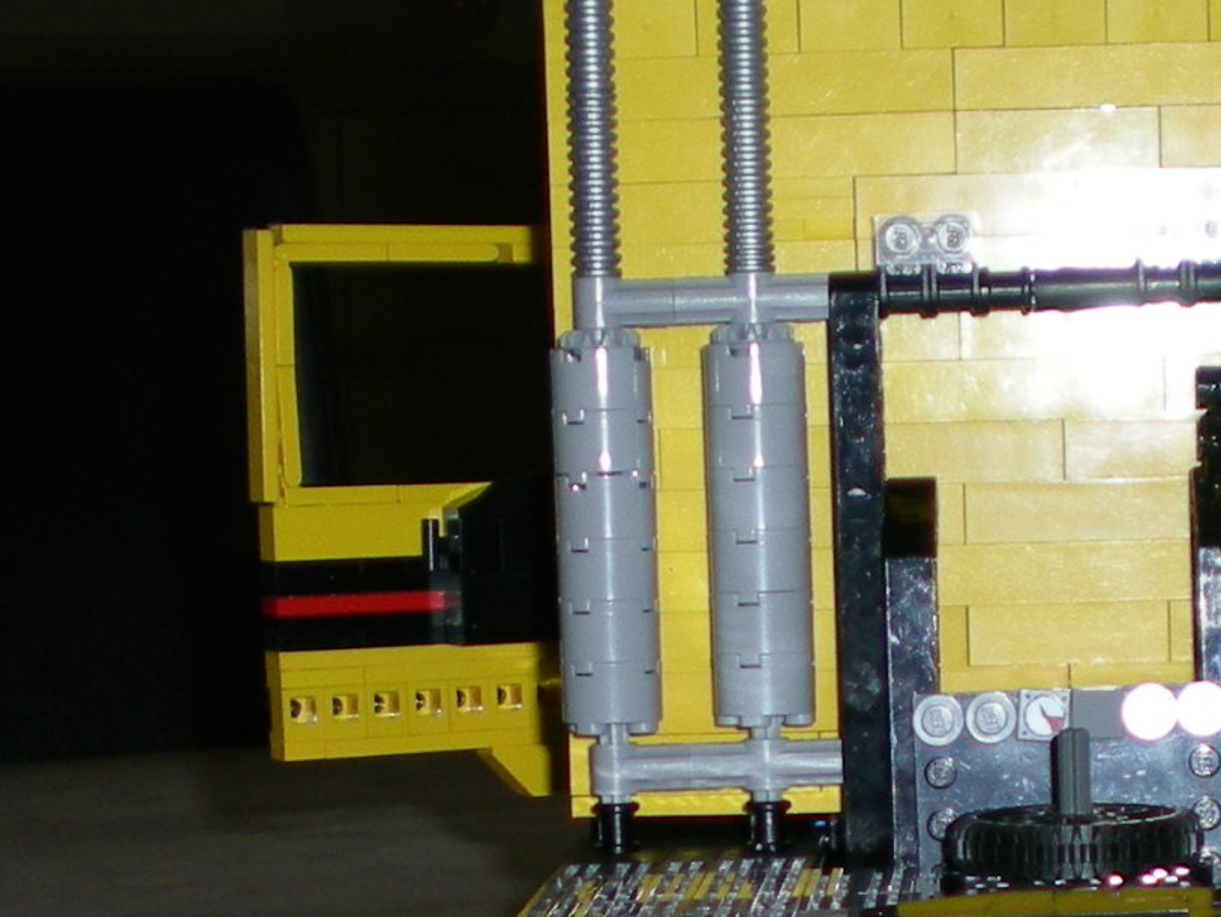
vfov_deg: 12.1
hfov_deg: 16.2
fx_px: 4269
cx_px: 915
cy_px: 971
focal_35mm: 121
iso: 50
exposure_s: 1/60
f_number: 3.1
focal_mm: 6.3
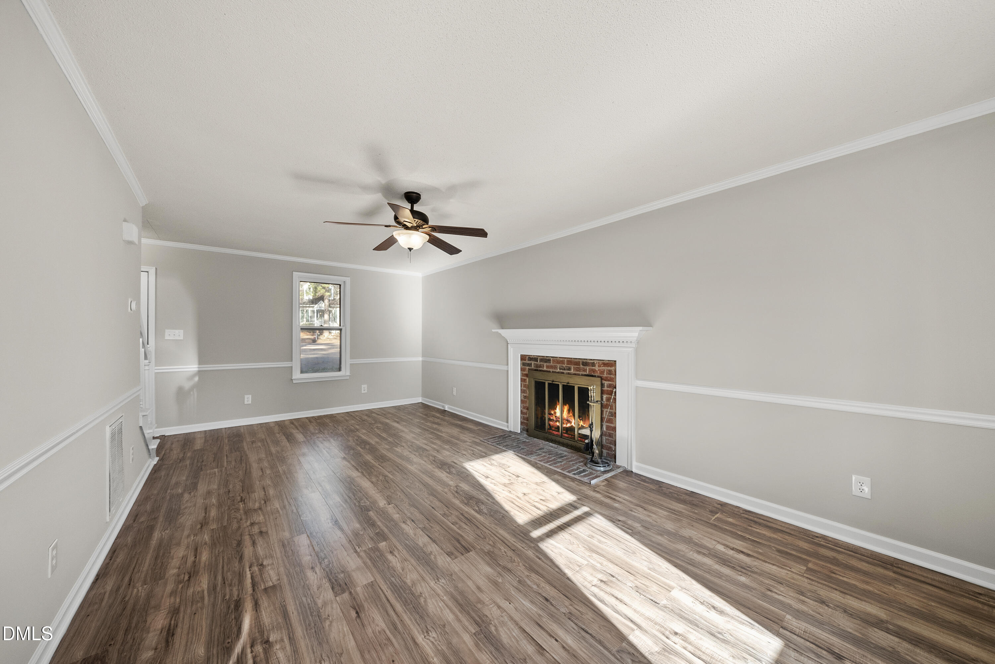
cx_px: 498
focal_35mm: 12
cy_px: 332
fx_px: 332
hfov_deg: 112.6
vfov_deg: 90.1
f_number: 7.1
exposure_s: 1/30
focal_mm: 12
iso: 800
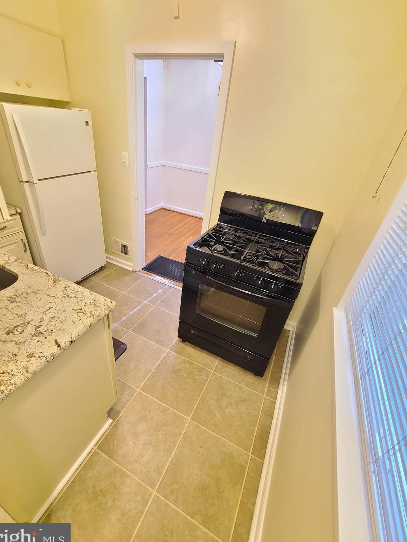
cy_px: 262
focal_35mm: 14
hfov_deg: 85.6
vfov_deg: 102.0
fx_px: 219
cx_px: 195
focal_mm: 2.2
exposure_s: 1/29
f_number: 2.2
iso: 320
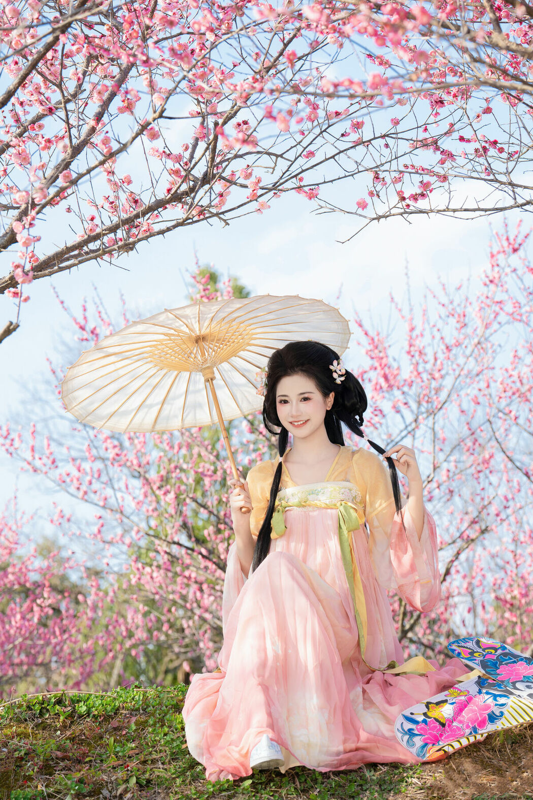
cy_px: 400
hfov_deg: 13.2
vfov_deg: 19.6
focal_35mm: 104
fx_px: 2309
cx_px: 266
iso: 250
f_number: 6.3
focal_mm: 104
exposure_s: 1/200
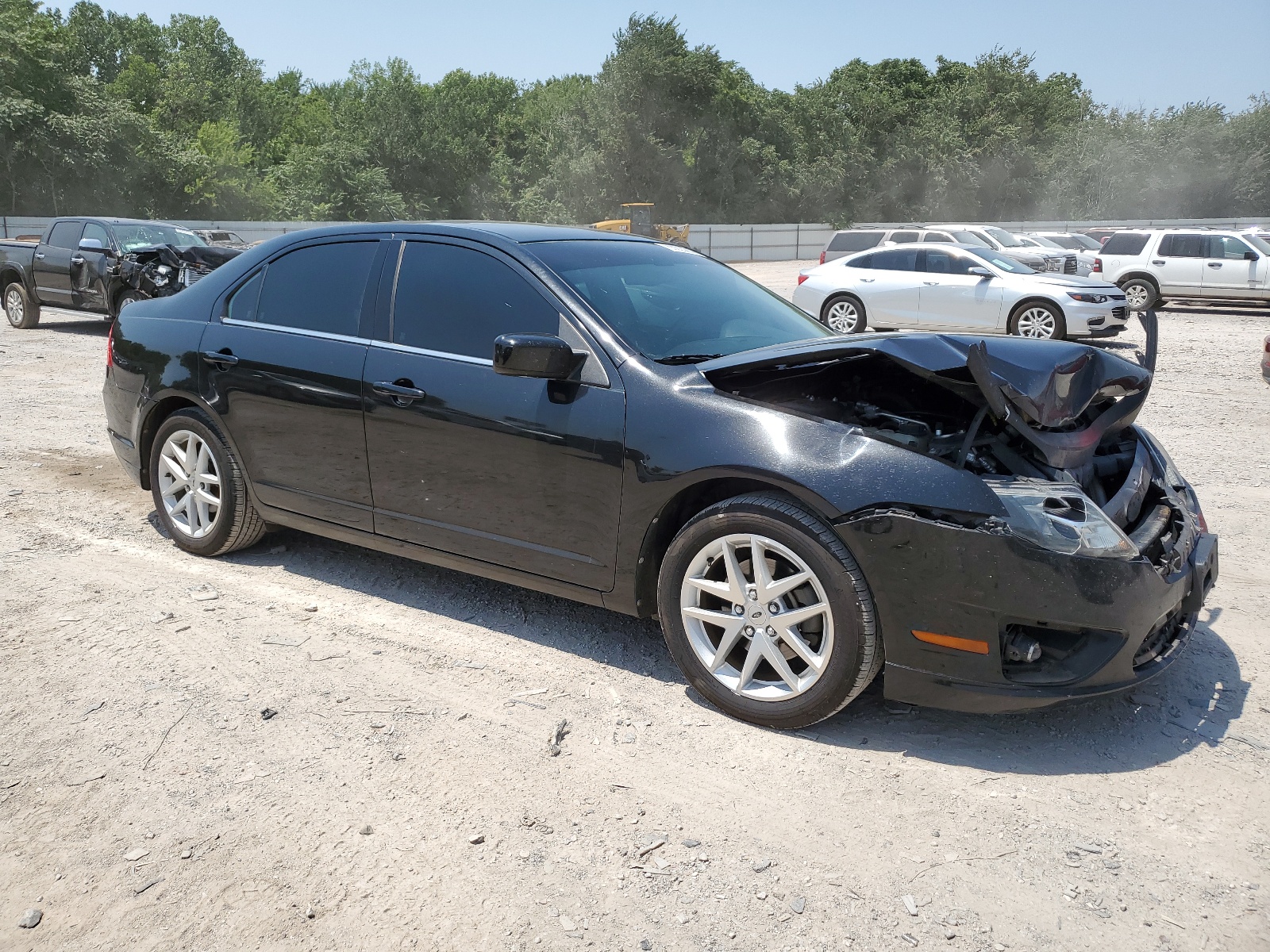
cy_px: 476
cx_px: 635
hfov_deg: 67.3
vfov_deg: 53.1
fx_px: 954
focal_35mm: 26
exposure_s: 1/3333
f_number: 1.5
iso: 50
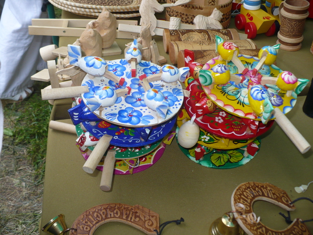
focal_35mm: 37
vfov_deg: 38.7
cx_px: 156
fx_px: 335
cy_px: 118
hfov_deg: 50.1
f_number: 2.8
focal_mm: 6.1
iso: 100
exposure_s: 1/30
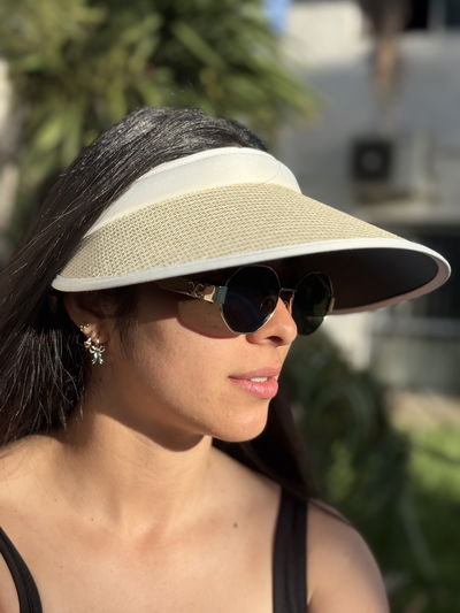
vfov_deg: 36.8
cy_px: 306
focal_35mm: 52
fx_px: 921
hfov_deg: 28.0
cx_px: 230
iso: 50
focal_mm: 5.96
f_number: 1.6
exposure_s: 1/2545
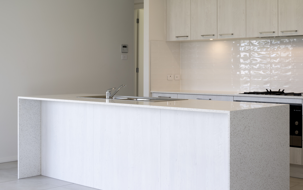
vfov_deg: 22.3
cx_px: 175
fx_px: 479
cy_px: 71
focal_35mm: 58
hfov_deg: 35.0
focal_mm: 45
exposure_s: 1/5
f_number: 13
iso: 64
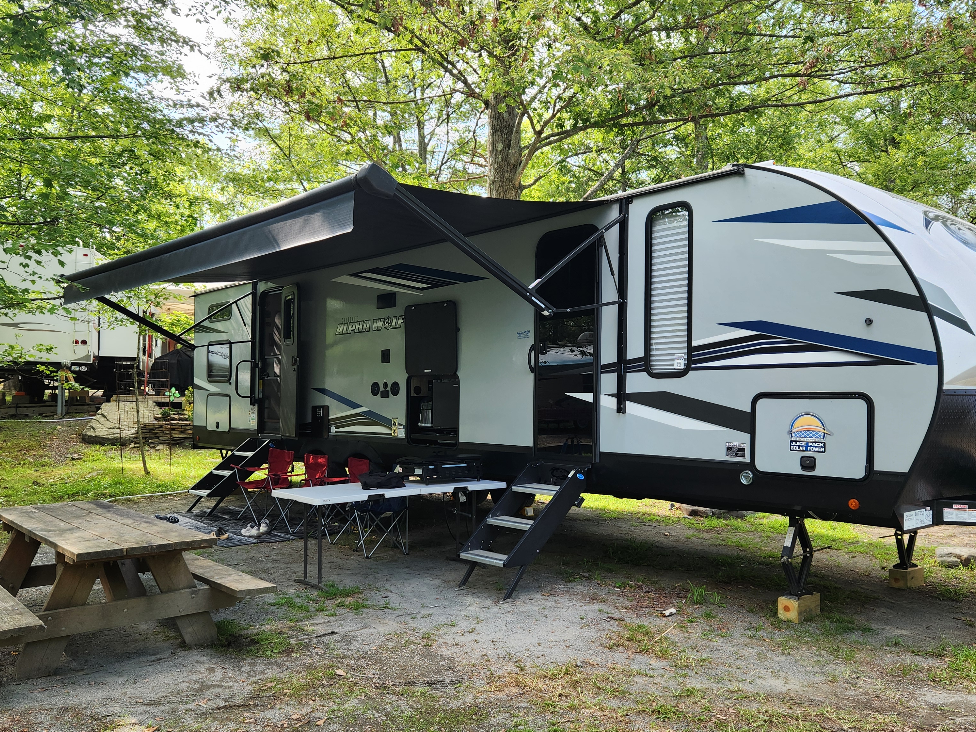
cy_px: 412
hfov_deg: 59.9
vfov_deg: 46.7
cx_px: 465
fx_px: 846
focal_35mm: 30
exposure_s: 1/180
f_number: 1.8
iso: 25
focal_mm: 5.4
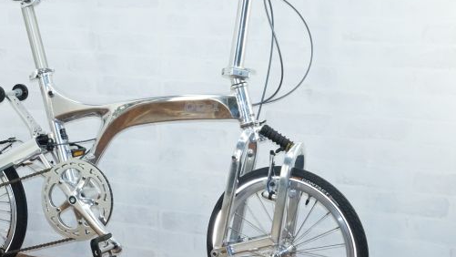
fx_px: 931
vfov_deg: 15.7
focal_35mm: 77
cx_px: 147
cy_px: 136
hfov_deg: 27.3
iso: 3200
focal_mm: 36
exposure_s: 1/125
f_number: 18
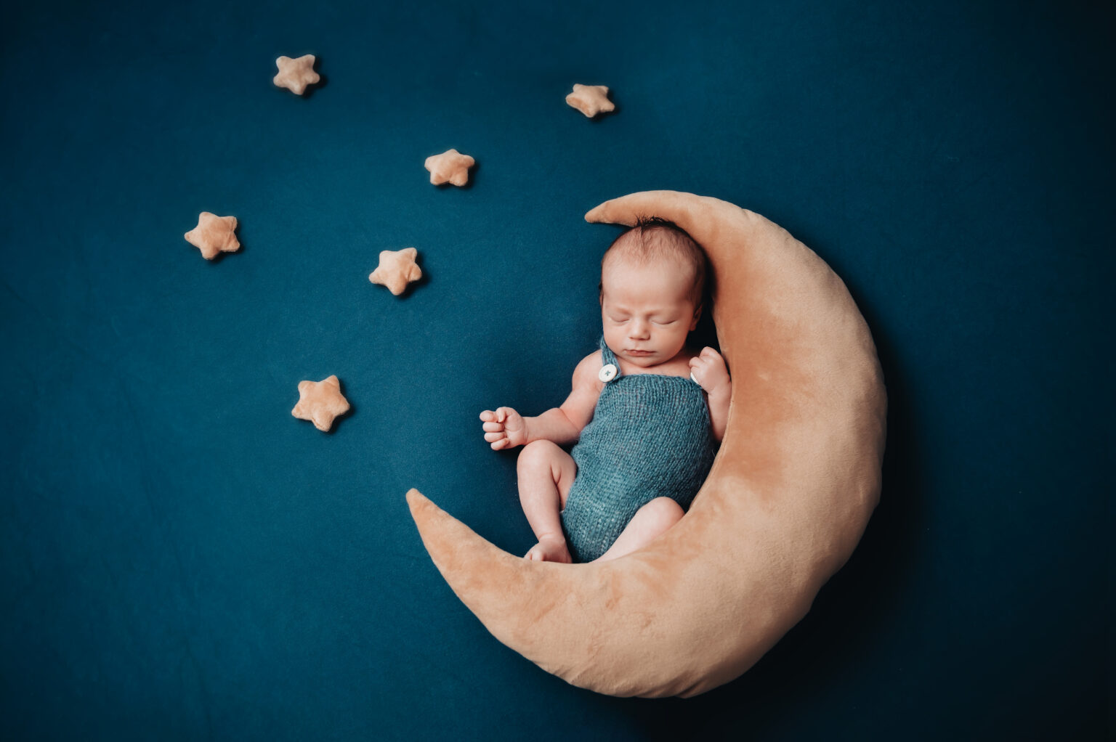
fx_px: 945
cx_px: 558
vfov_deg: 42.9
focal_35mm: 30
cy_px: 371
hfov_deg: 61.1
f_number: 3.5
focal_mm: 30.5
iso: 400
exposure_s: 1/160
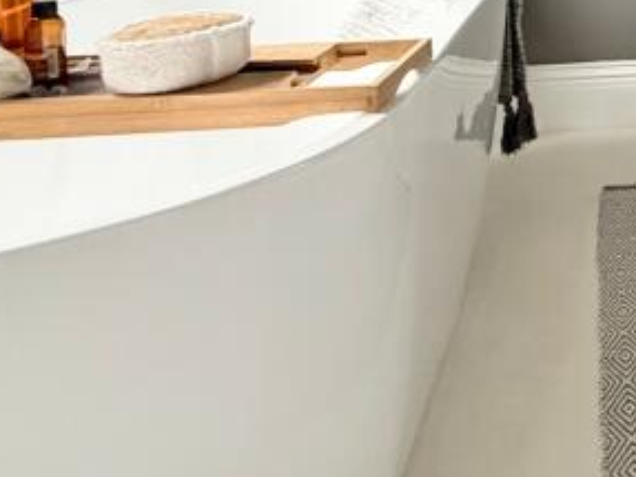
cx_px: 787
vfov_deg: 25.6
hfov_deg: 31.3
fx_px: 918
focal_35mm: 50
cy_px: -120
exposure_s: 1/100
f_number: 2.2
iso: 320
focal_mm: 2.22
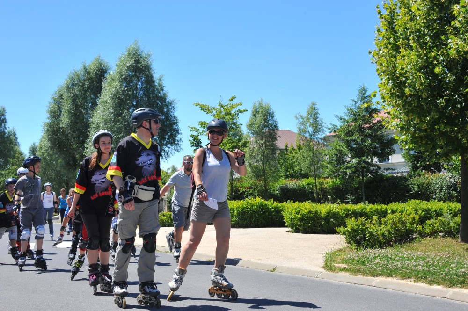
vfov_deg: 26.9
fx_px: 649
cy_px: 156
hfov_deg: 39.6
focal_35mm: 50
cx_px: 234
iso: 400
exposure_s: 1/400
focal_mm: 50
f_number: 10
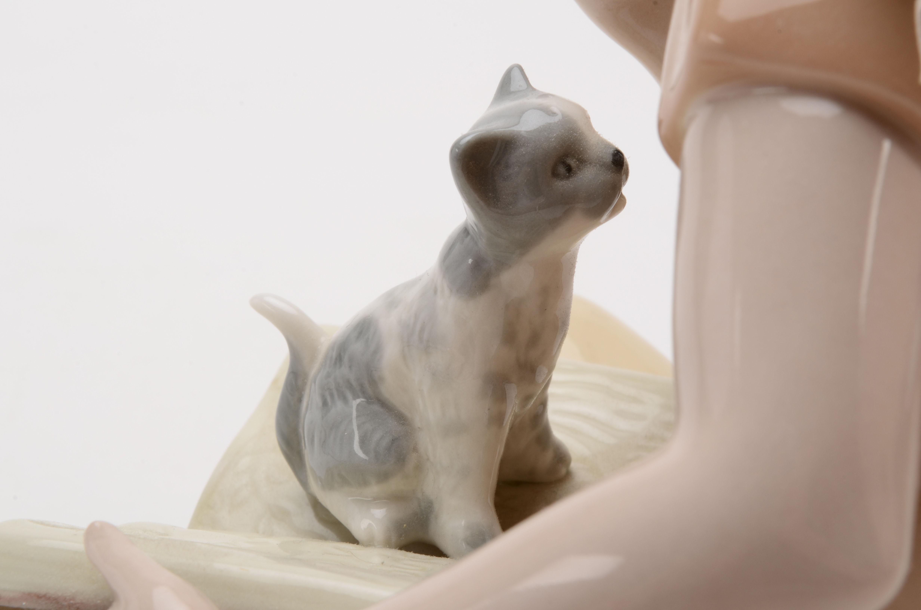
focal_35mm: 82
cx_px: 460
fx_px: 2106
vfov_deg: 16.5
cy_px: 305
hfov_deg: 24.7
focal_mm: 55
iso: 100
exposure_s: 1/160
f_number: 25
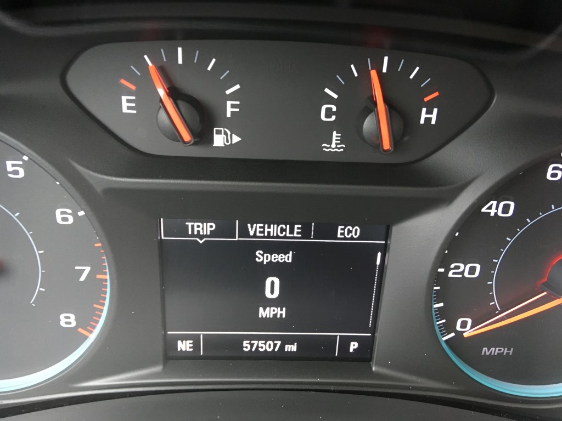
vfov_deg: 48.2
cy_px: 210
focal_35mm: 29
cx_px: 281
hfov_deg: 61.7
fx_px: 471
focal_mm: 4.15
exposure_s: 1/30
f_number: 2.2
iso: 100
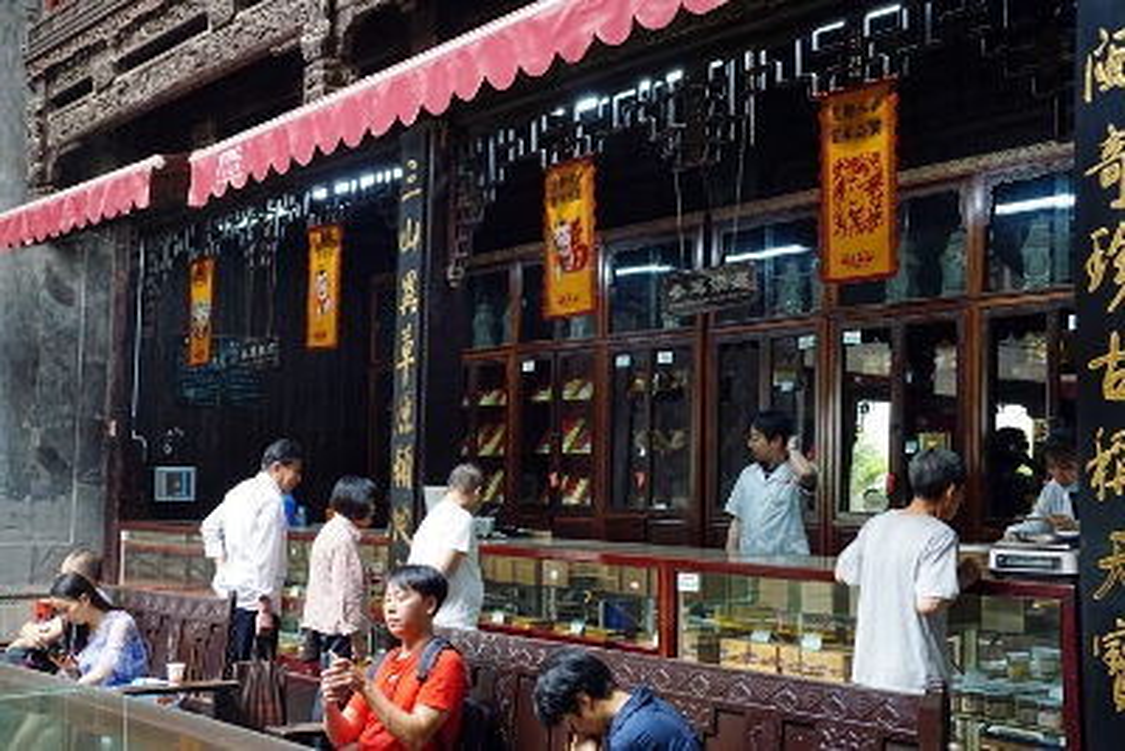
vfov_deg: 29.9
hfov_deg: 43.6
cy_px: 376
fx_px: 1407
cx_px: 562
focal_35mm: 45
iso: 1250
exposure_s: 1/60
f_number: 4.5
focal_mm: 30
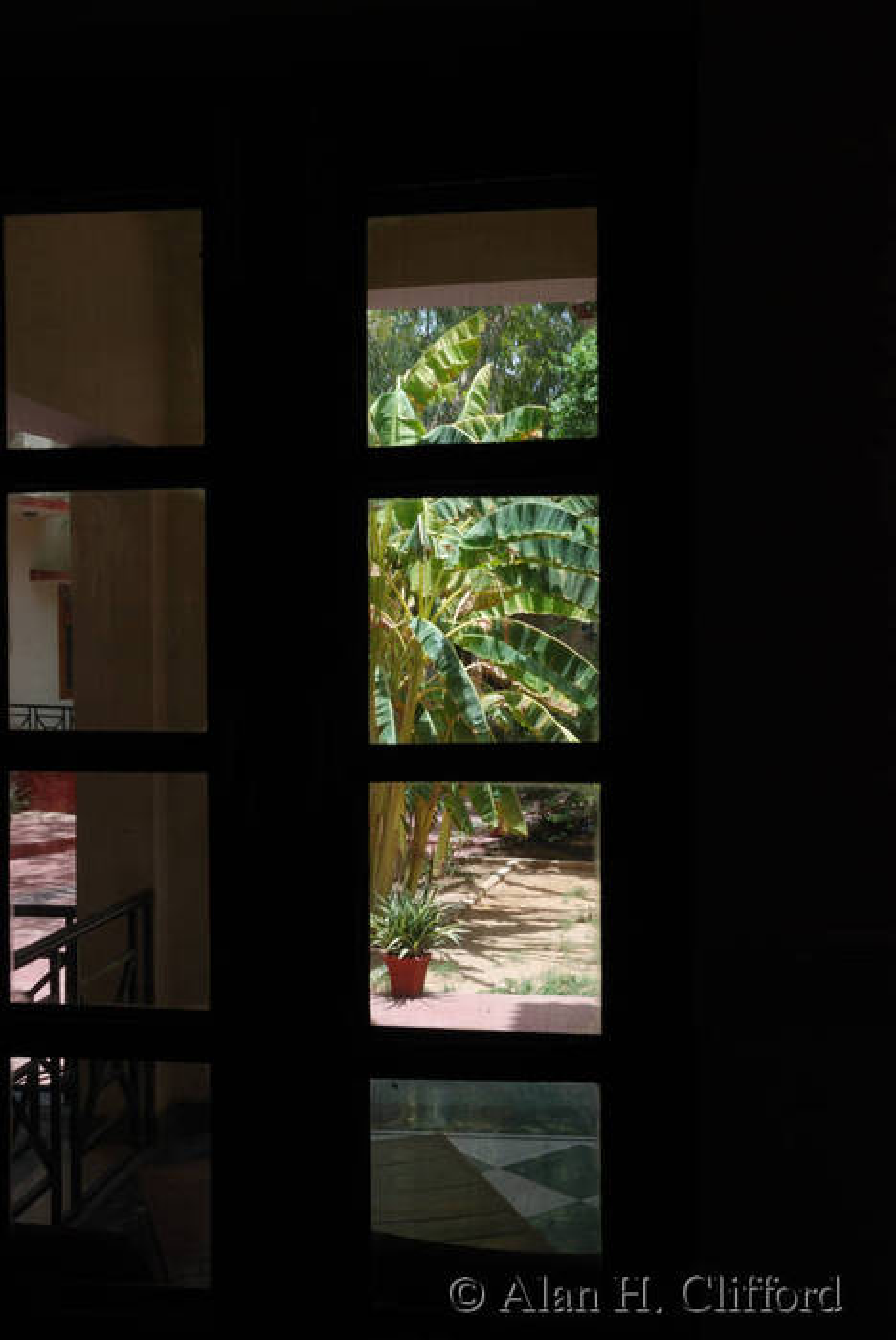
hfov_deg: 34.3
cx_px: 448
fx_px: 1453
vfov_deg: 49.5
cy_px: 670
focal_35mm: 39
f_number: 6.3
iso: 100
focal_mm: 26
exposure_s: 1/80
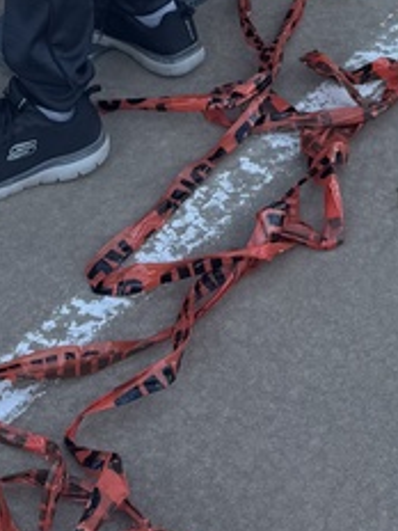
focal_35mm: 106
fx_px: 1625
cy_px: -396
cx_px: 158
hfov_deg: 14.0
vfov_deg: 16.0
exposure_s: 1/715
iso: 80
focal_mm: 6.76
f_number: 1.78
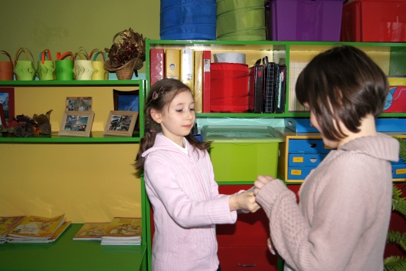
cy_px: 136
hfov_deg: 57.2
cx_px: 203
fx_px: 372
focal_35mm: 33
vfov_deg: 39.9
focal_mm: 22
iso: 400
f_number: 4
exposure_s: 1/60
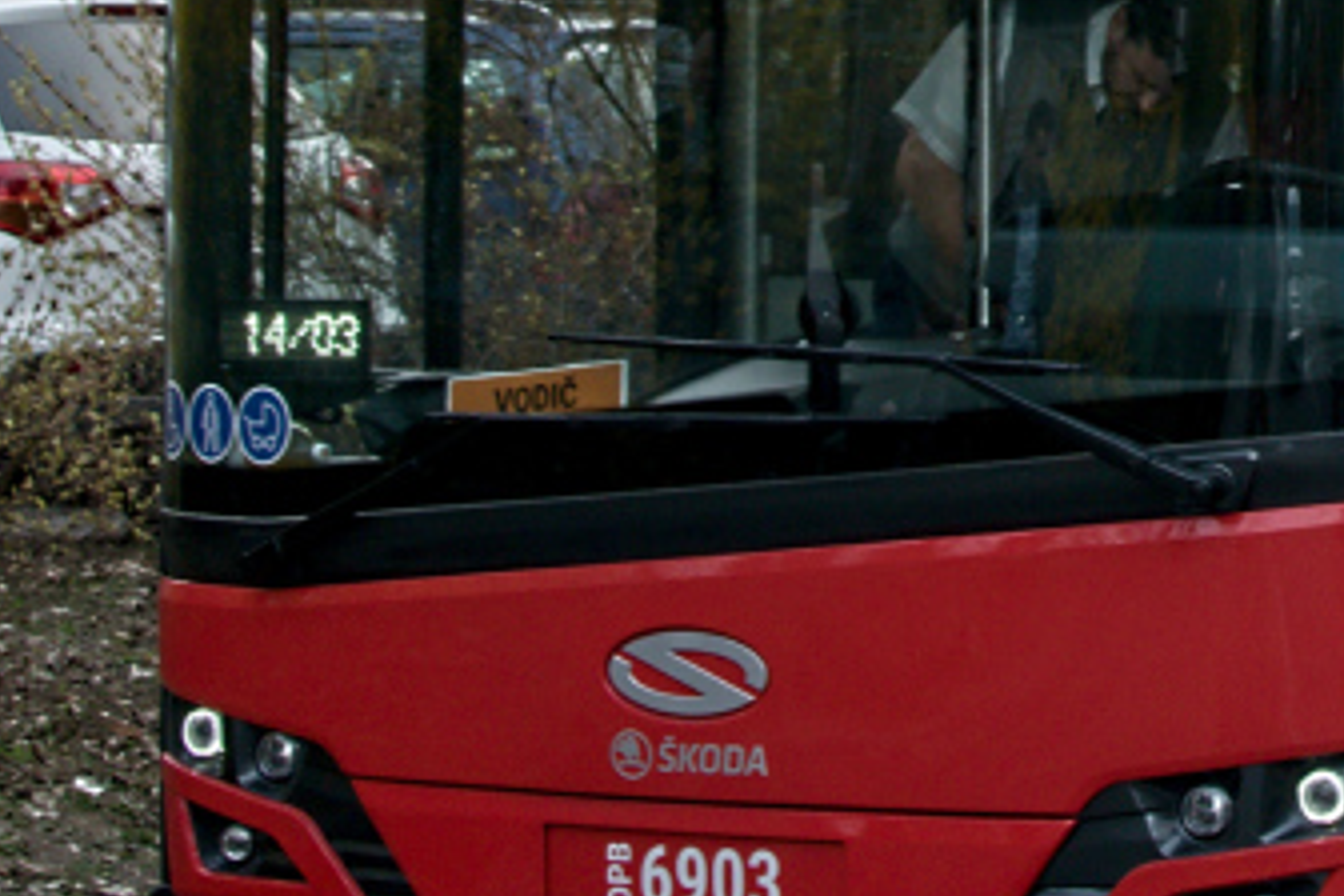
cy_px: -338
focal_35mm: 151
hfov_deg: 13.2
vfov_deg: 8.9
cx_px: 1640
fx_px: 5637
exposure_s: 1/100
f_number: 5.6
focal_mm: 26
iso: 200
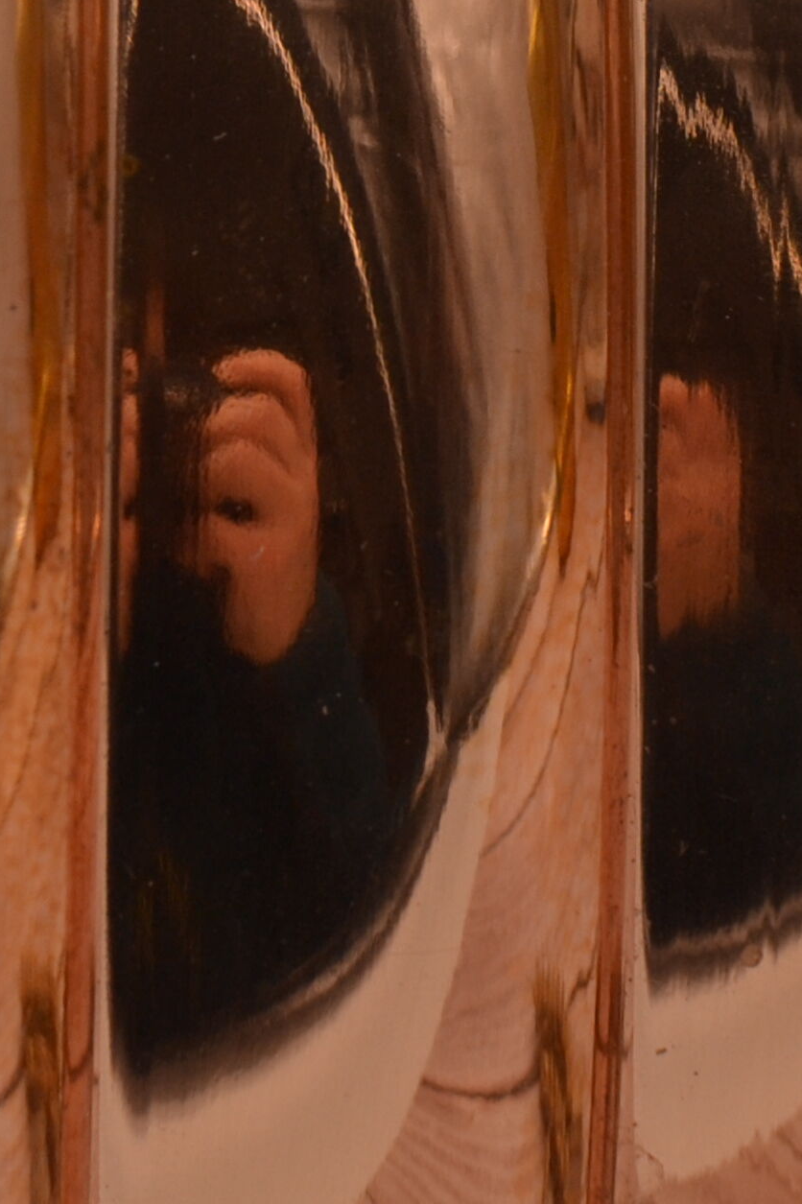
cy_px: -193
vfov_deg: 10.5
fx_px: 6447
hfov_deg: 7.1
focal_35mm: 193
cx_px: 88
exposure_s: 1/125
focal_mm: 35
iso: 160
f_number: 5.6
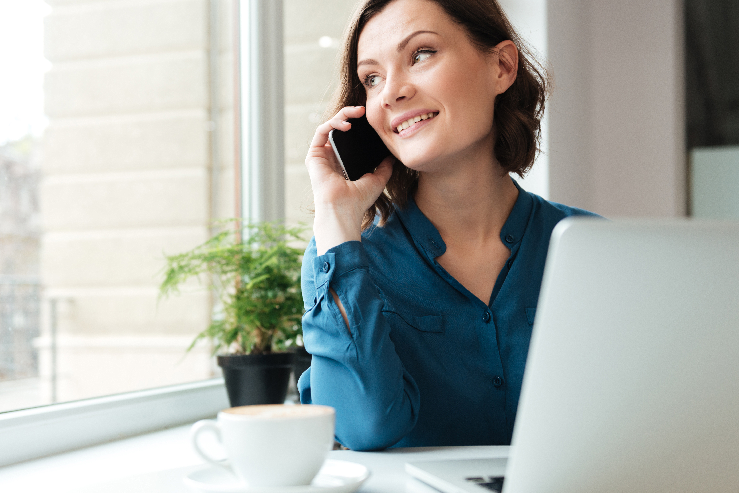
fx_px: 1109
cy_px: 281
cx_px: 336
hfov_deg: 36.8
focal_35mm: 54
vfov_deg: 25.1
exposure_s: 1/160
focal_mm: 42
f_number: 3.2
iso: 250
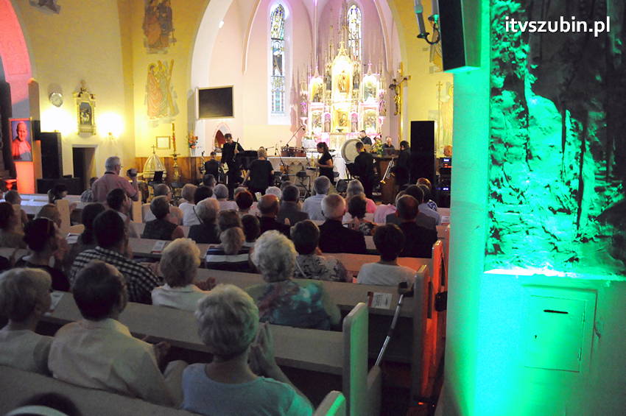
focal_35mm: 27
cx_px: 313
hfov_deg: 67.4
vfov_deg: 47.8
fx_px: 469
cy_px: 208
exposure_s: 1/80
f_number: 4.5
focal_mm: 18
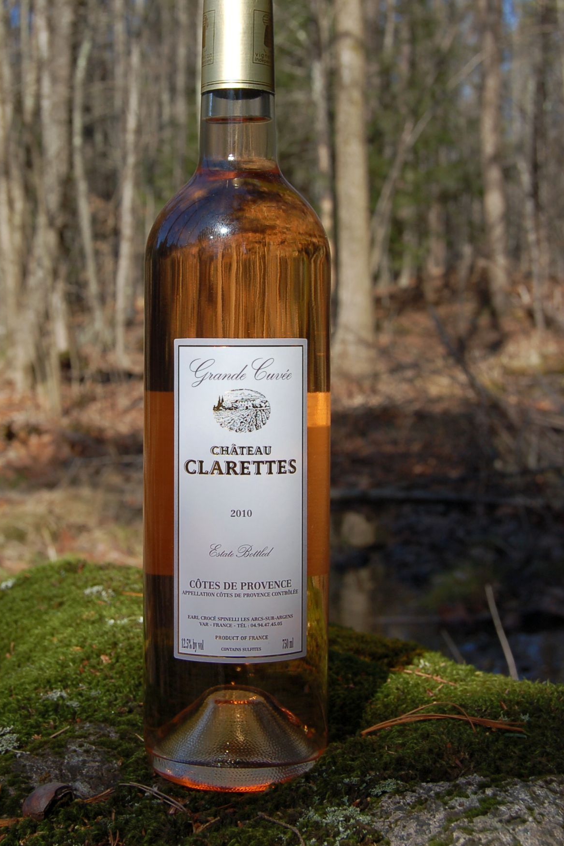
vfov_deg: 33.5
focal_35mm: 60
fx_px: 1401
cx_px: 238
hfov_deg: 22.7
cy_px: 328
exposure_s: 1/320
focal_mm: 31
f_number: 9
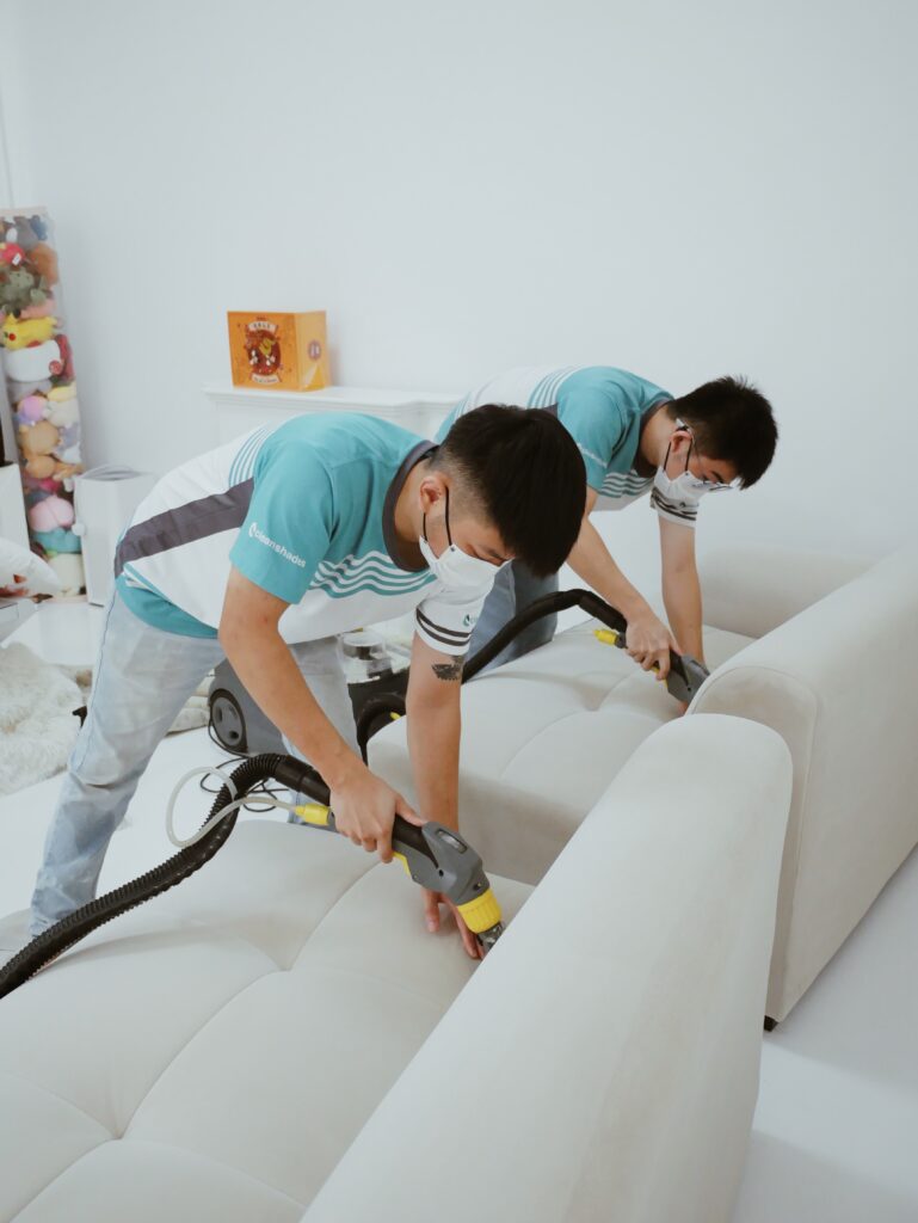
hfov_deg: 44.2
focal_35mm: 32
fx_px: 1131
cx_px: 459
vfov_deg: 56.8
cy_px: 612
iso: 800
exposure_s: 1/640
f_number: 2.8
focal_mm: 16
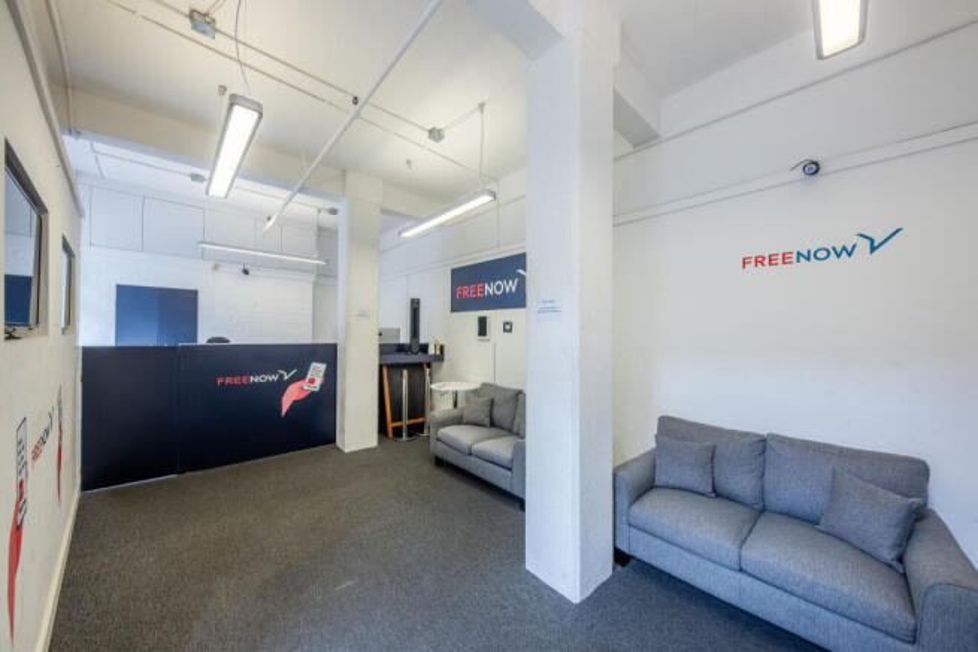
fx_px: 326
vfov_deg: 90.0
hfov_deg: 112.6
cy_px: 326
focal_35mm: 12
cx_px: 489
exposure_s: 1/160
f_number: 8
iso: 200
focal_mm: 12
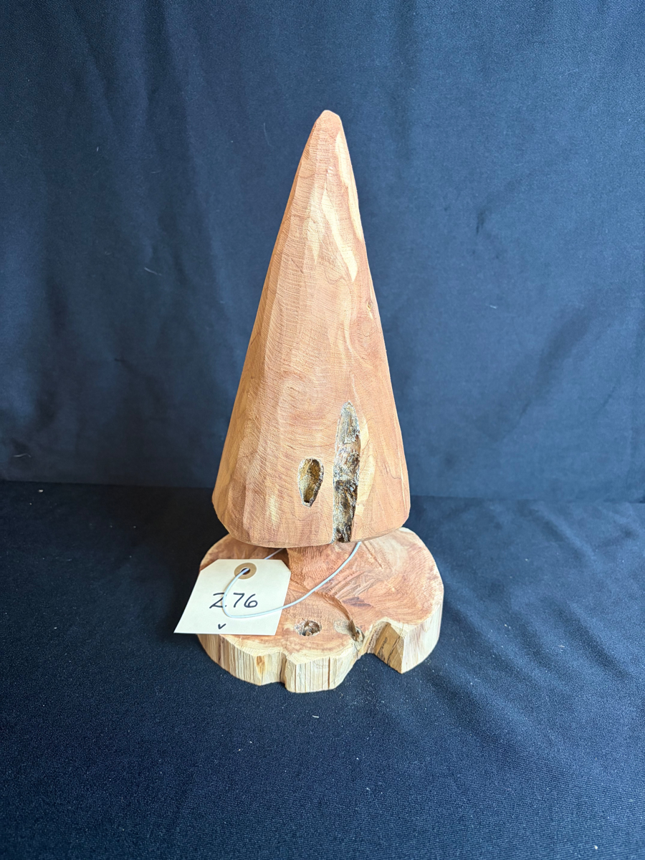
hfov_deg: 53.1
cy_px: 430
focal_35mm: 26
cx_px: 322
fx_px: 646
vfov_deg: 67.3
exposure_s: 1/60
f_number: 1.6
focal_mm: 5.96
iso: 250
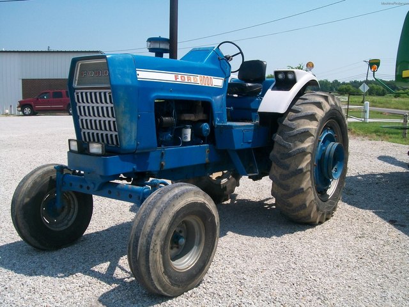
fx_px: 425
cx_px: 204
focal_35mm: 36
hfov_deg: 51.4
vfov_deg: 39.7
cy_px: 154
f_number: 4.8
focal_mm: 6
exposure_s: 1/500
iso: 80
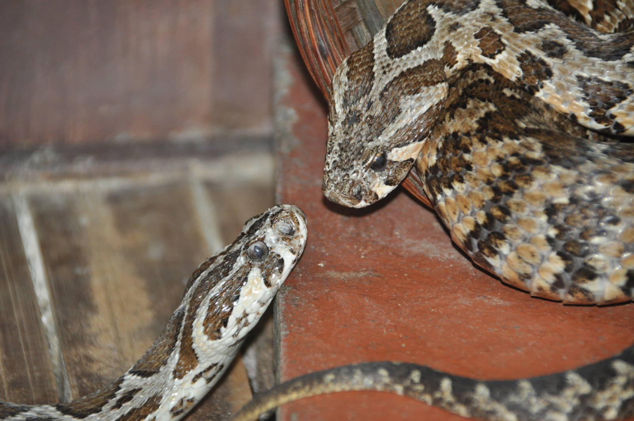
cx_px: 317
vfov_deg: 3.0
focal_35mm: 450
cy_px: 210
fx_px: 7916
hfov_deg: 4.6
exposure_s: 1/60
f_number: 5.6
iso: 1000
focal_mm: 300
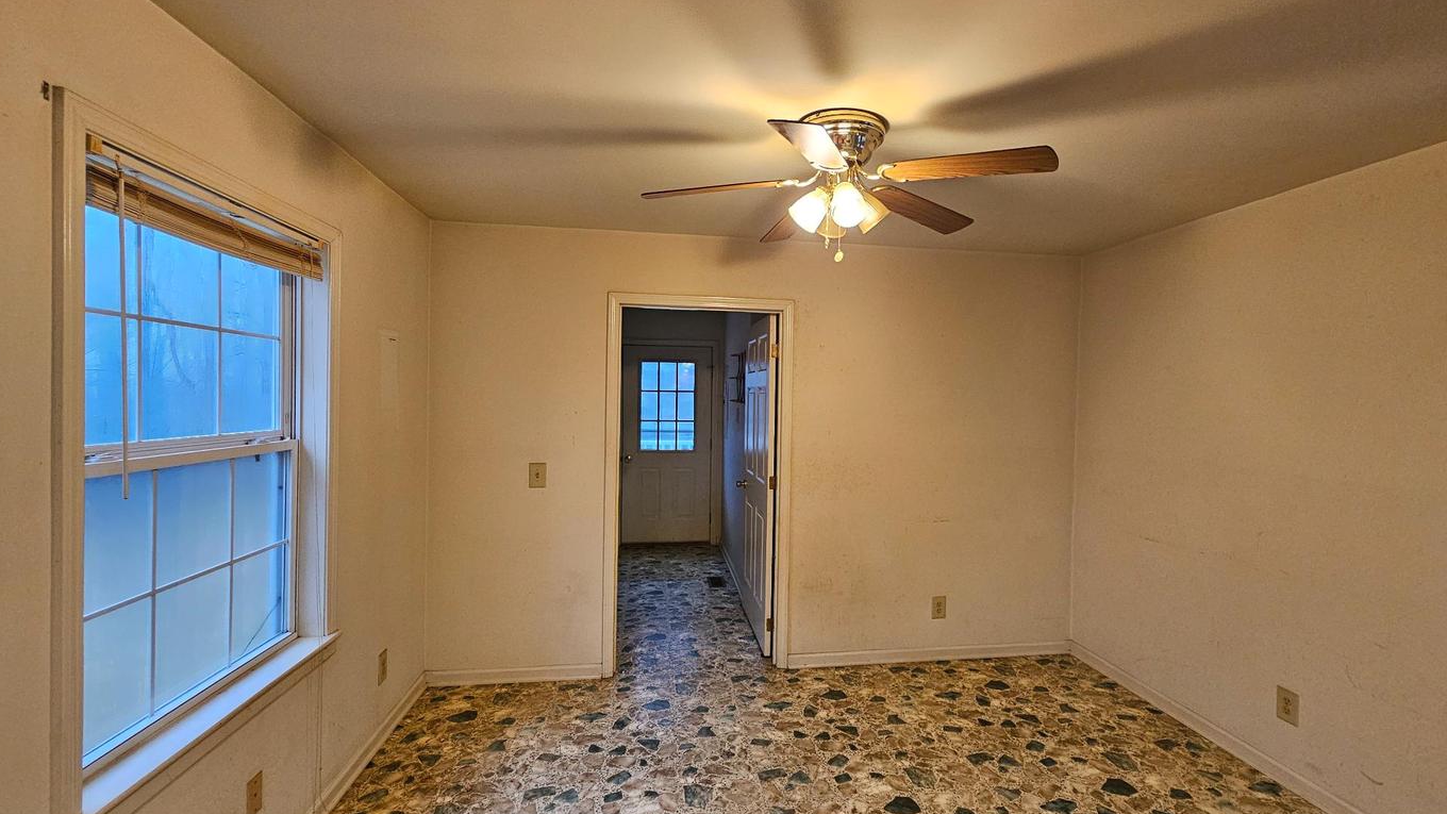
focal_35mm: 15
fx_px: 576
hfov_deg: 103.0
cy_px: 411
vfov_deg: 70.5
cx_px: 749
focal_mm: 2.2
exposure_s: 1/60
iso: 250
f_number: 2.2
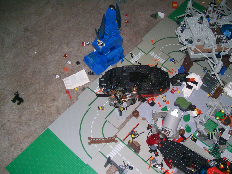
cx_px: 117
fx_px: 248
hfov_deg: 50.1
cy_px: 89
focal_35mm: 37
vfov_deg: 38.7
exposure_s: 1/128
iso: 80
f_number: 2.7
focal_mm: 6
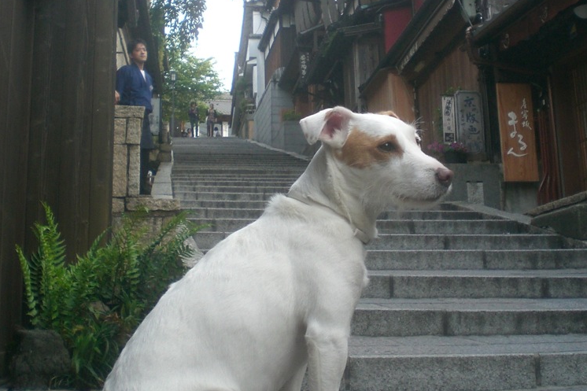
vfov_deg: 25.4
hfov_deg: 37.5
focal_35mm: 53
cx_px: 294
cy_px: 131
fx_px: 864
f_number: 3.1
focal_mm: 6.3
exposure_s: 1/100
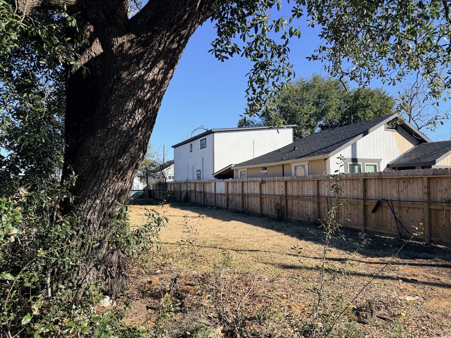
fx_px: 313
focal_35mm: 24
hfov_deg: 71.6
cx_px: 226
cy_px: 169
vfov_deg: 56.8
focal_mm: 6.76
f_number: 1.78
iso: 100
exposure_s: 1/4405
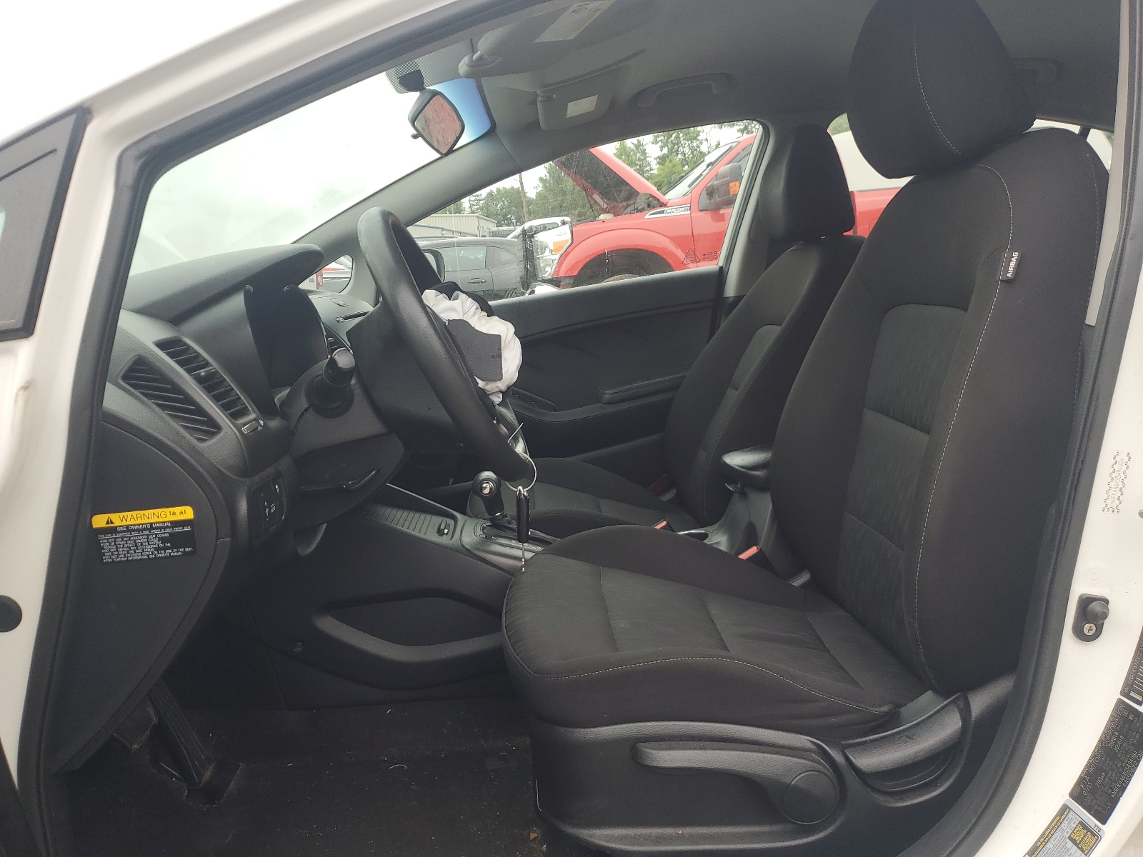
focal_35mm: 26
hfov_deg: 67.3
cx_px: 572
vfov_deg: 53.1
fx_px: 859
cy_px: 428
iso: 50
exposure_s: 1/132
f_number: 1.5
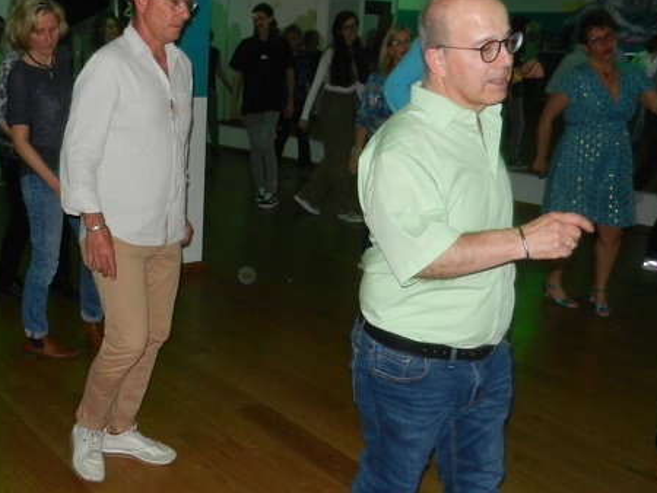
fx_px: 836
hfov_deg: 41.6
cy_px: 228
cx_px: 159
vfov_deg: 32.9
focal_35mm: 44
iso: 320
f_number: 3.5
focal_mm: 4.5
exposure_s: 1/30
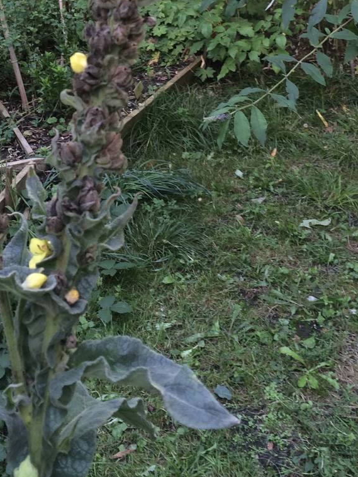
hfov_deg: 26.3
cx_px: 94
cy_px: 49
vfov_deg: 33.2
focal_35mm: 55
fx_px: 759
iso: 32
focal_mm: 4.15
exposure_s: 1/101
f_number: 2.2
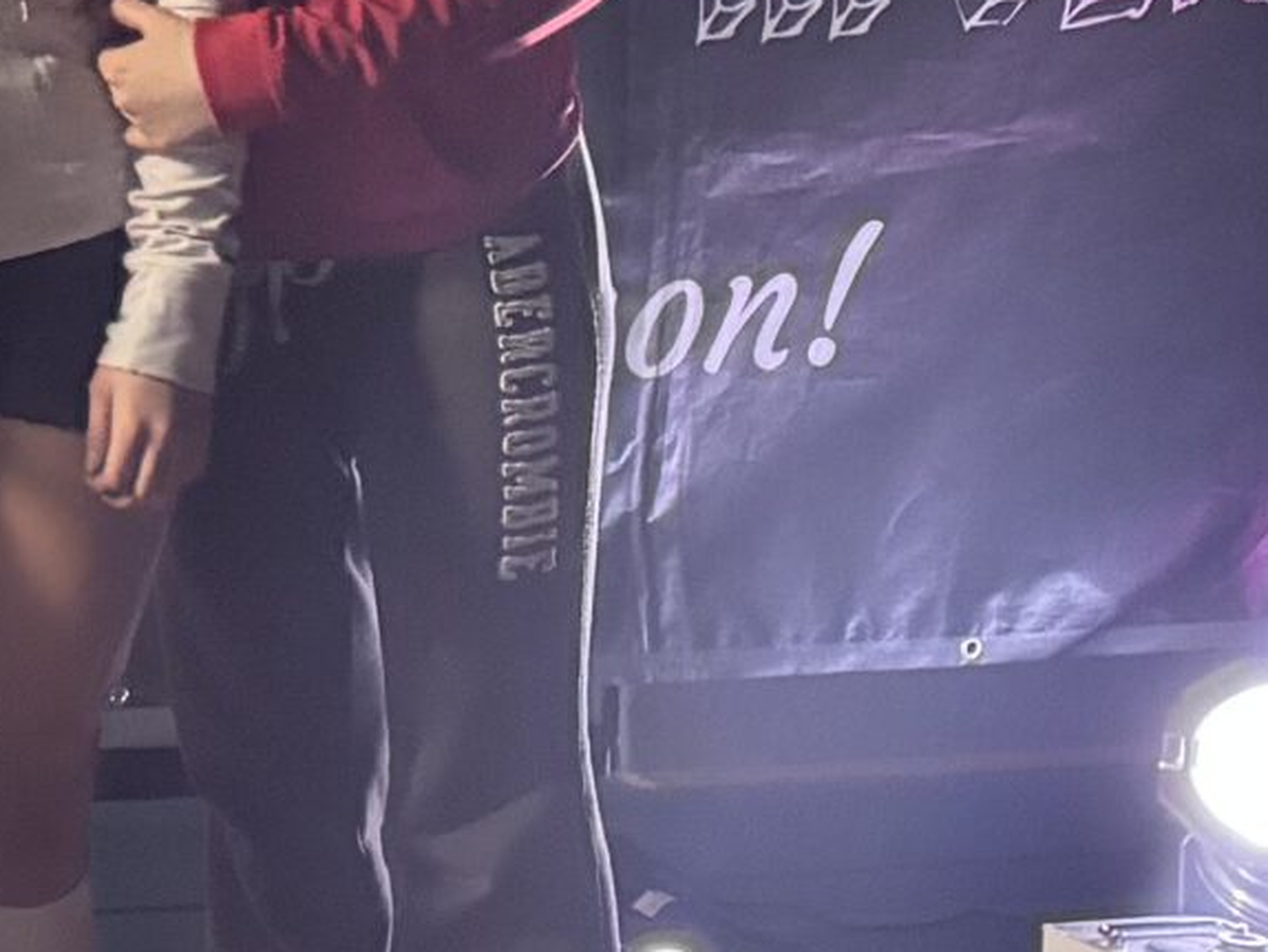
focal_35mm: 107
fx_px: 3921
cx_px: -828
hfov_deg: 16.2
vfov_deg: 13.7
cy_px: 110
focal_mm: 6.76
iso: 1600
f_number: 1.78
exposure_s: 1/30
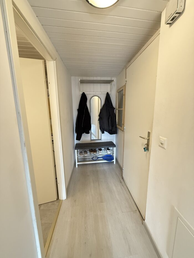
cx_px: 97
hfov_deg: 85.7
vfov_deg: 102.1
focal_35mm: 14
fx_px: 105
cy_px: 129
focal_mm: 2.22
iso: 640
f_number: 2.2
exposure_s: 1/50
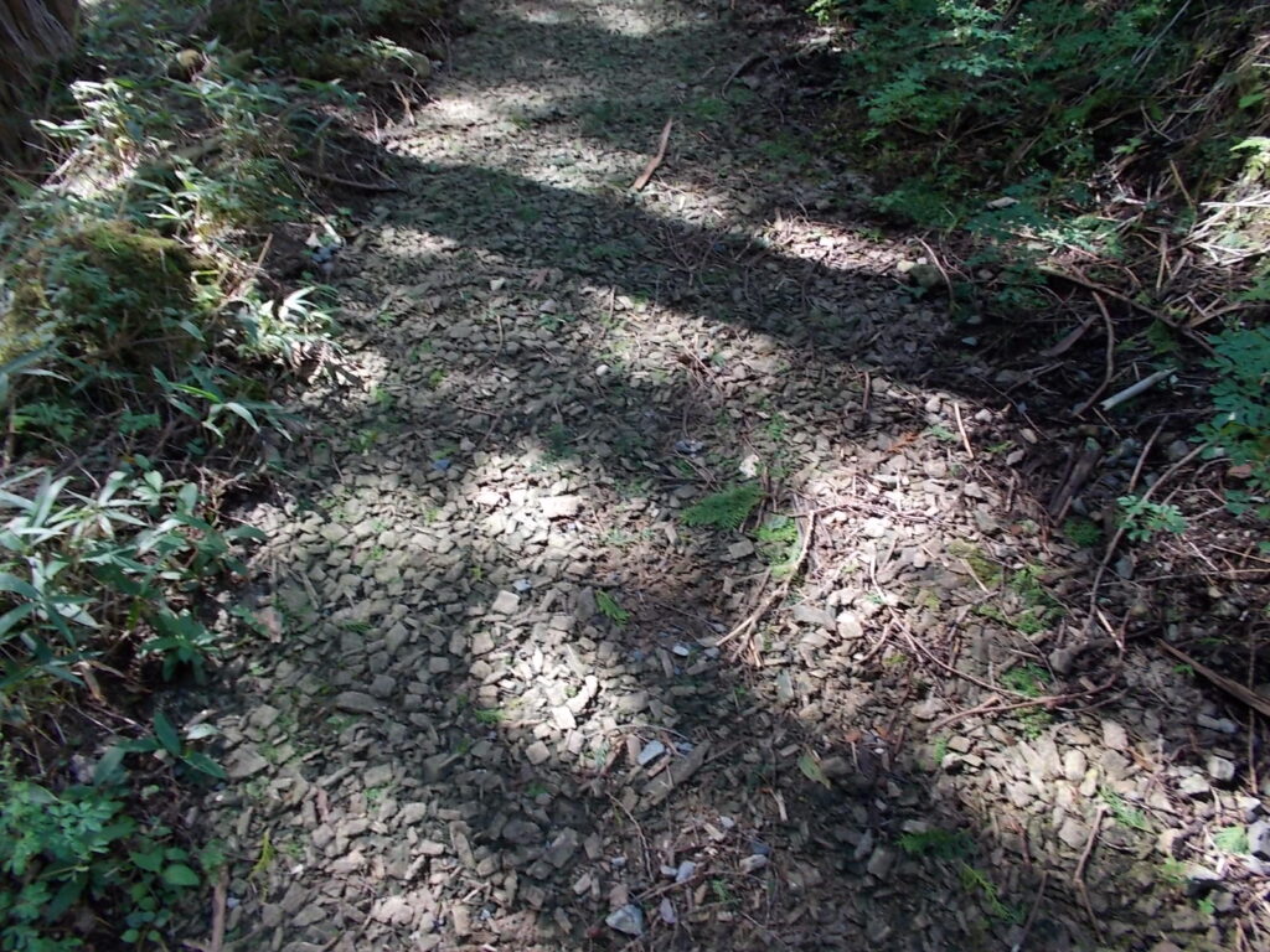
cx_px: 635
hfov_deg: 67.3
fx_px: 954
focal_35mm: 26
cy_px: 476
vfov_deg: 53.1
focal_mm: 4.6
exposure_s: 1/25
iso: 125
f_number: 3.2
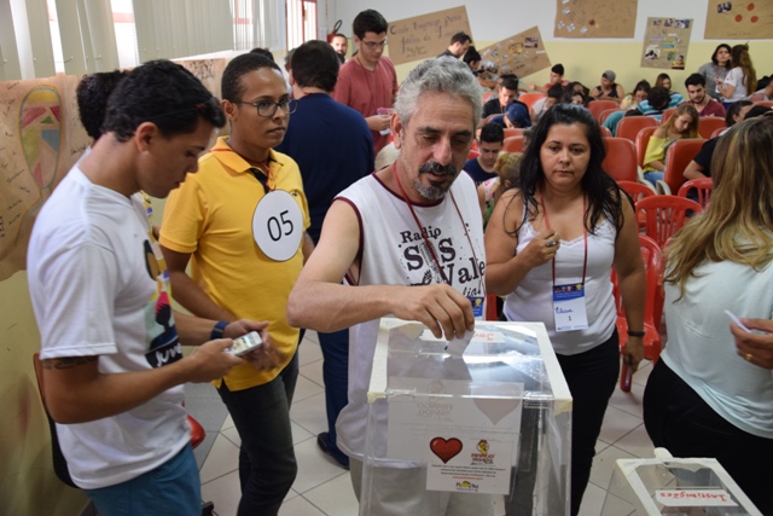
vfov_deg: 36.9
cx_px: 386
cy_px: 258
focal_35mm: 36
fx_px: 773
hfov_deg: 53.1
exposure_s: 1/60
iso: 1000
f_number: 3.8
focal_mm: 24
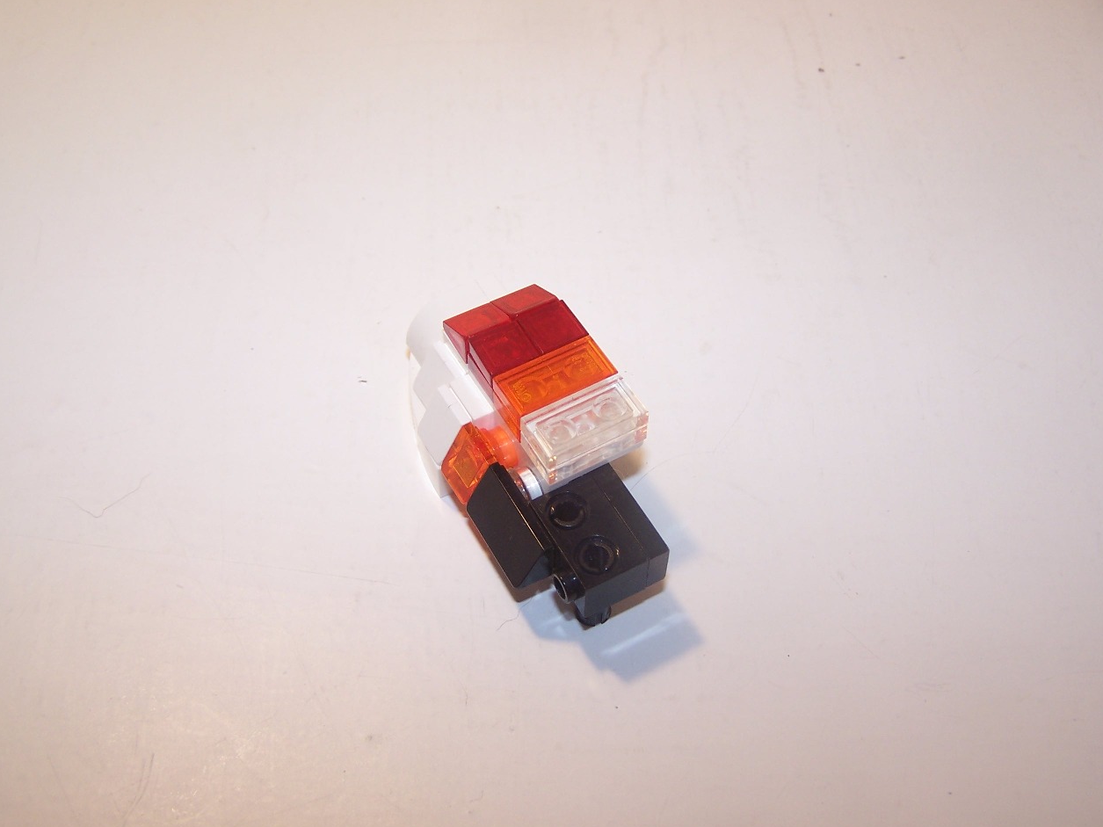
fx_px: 1243
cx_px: 561
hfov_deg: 47.9
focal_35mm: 39
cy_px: 419
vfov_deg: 36.8
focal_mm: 6.3
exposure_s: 1/90
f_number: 2.8
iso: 80
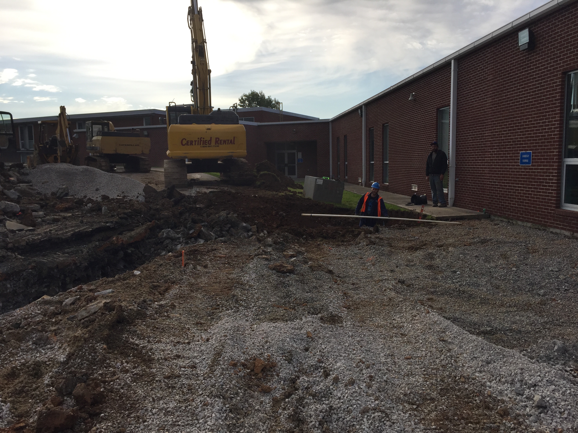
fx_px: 484
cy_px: 216
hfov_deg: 61.7
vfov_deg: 48.2
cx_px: 289
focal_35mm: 29
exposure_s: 1/2639
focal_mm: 4.15
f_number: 2.2
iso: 32
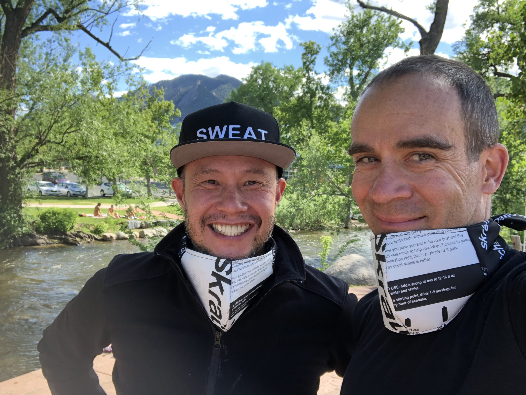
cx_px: 263
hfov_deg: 56.8
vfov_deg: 44.2
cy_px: 198
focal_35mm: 32
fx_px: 487
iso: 20
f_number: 2.2
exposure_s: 1/124
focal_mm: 2.87
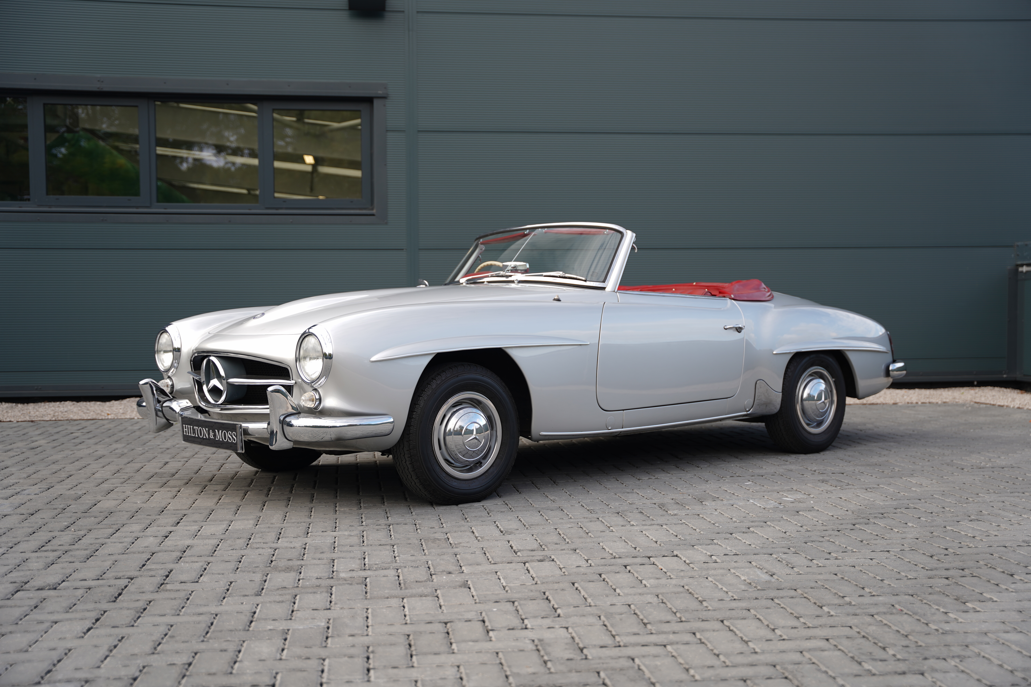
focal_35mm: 43
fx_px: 1226
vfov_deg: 31.3
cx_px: 516
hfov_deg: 45.6
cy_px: 344
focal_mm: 42.8
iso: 50
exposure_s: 1/125
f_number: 2.8
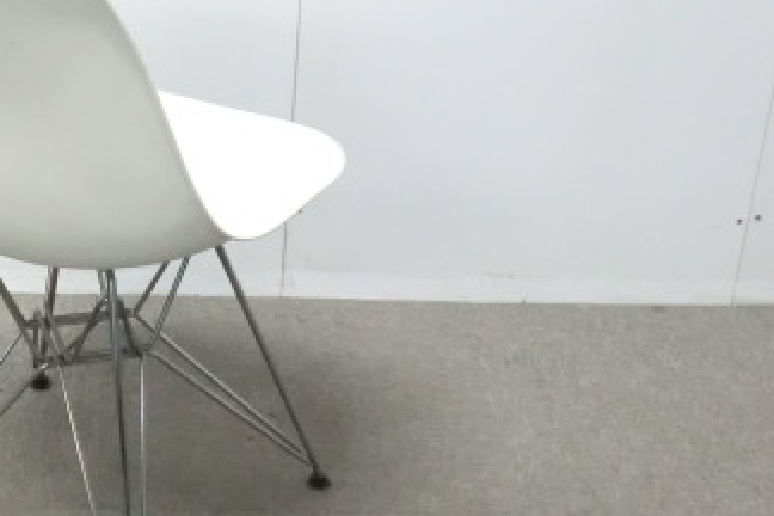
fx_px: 1677
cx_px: 88
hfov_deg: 25.3
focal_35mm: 78
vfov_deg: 17.4
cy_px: 155
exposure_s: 1/40
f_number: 3.9
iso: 800
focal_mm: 6.9
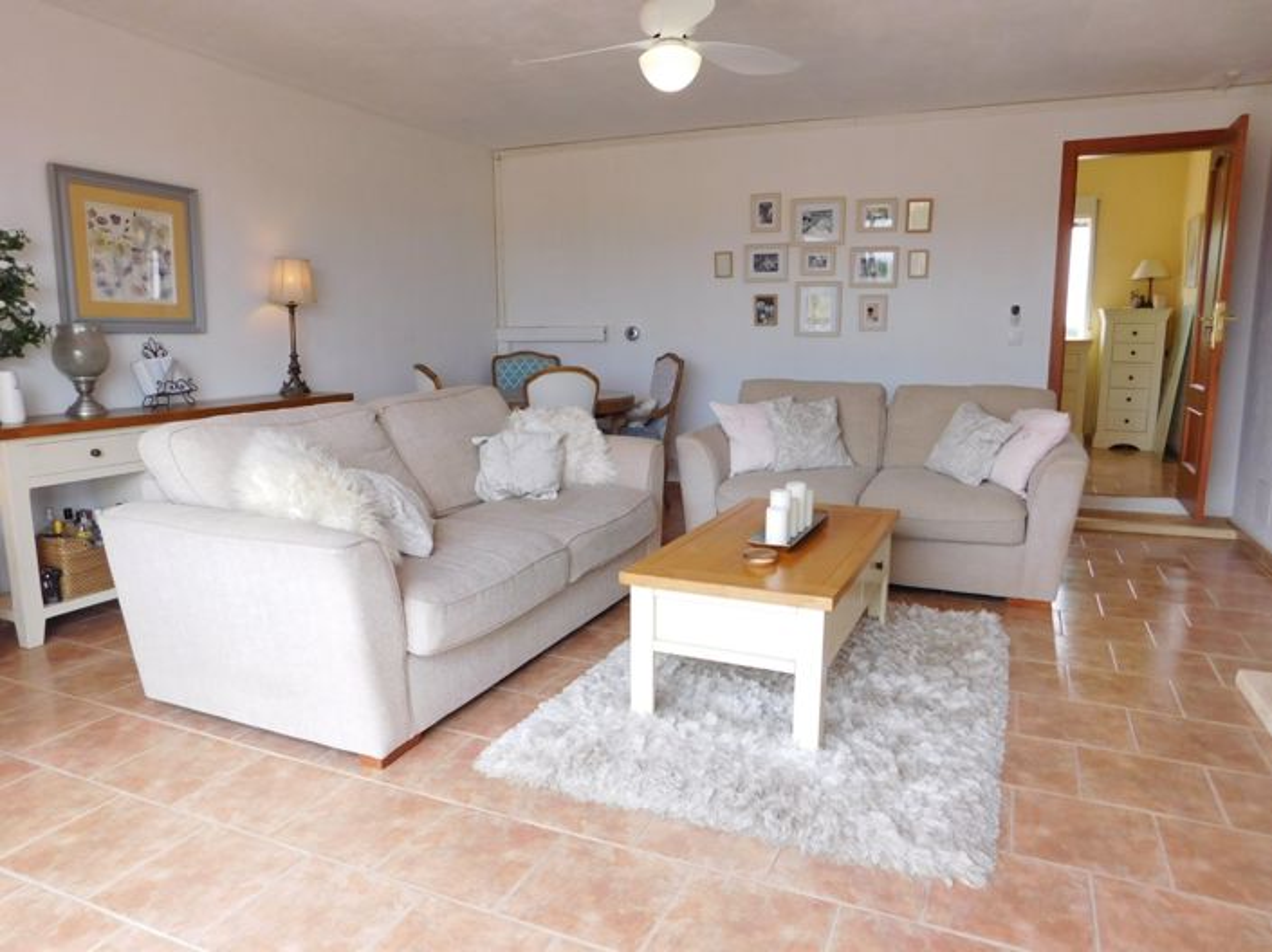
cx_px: 636
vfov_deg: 58.8
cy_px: 476
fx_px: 845
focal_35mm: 23
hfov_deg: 74.0
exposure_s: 1/125
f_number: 3
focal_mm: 4
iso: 125
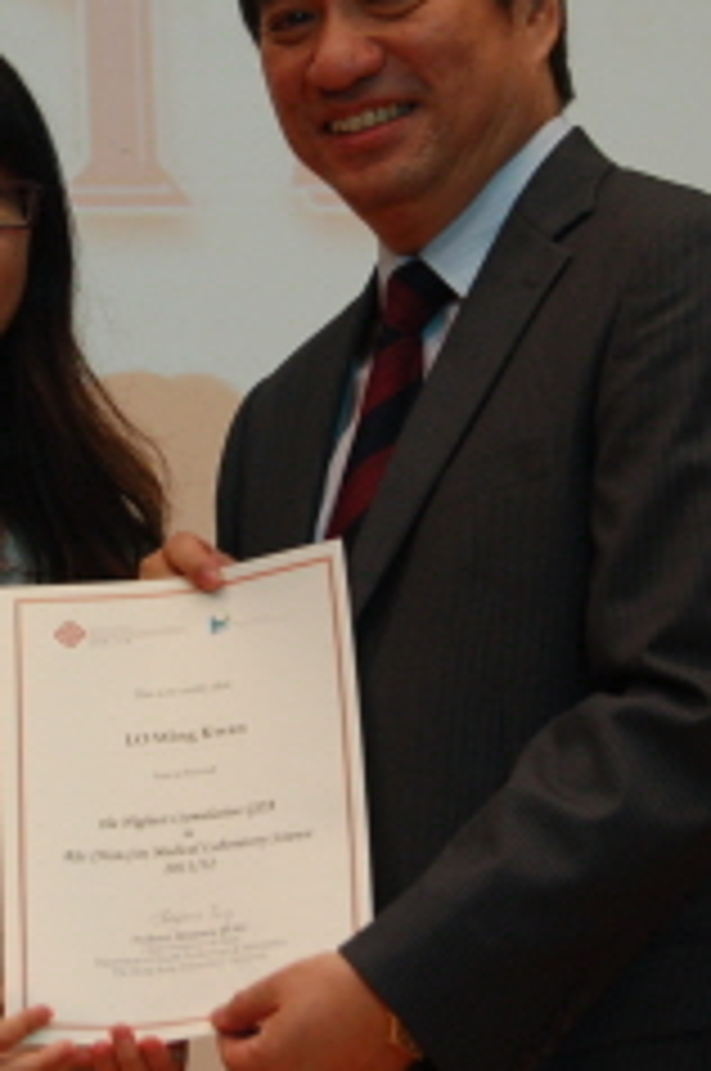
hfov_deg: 7.8
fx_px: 5169
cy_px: 351
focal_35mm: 174
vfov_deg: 11.8
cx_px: 54
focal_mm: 46
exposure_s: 1/30
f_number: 5.3
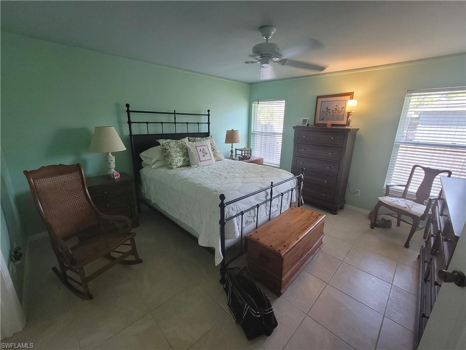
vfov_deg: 89.9
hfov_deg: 106.2
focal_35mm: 13
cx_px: 233
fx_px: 175
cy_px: 175
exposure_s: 1/60
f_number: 2.2
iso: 400
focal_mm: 2.2
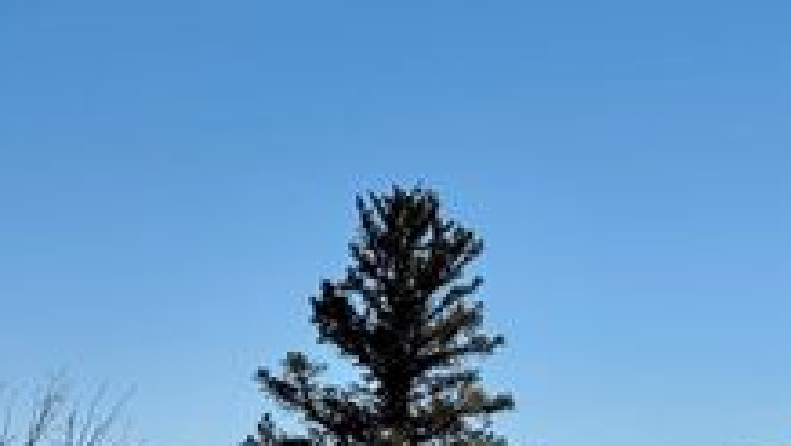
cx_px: 526
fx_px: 2519
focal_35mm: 120
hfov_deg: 17.8
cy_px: 622
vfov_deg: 9.9
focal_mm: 6.76
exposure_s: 1/9009
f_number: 1.78
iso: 80
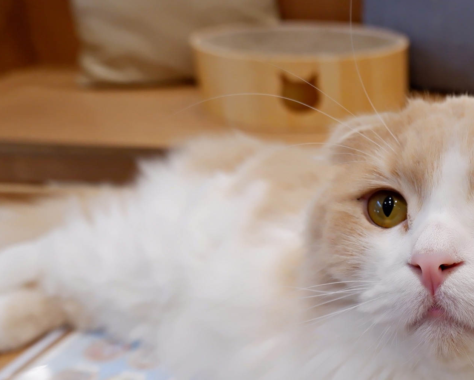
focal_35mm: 44
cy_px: 273
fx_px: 617
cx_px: 455
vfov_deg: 33.6
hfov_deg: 38.2
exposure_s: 1/100
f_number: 4
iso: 400
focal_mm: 15
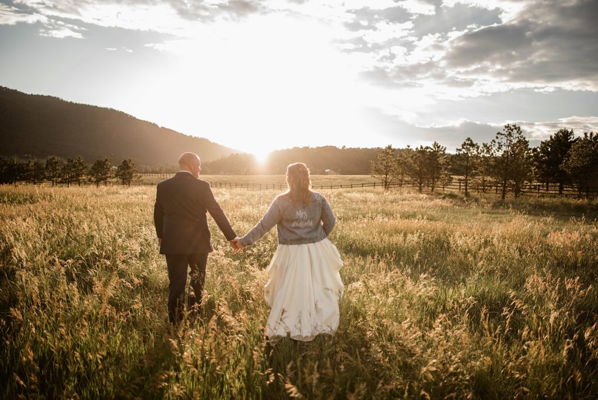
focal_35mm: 35
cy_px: 200
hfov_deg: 54.4
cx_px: 299
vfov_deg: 37.9
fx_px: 582
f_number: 1.8
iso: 200
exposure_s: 1/2000
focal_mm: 35
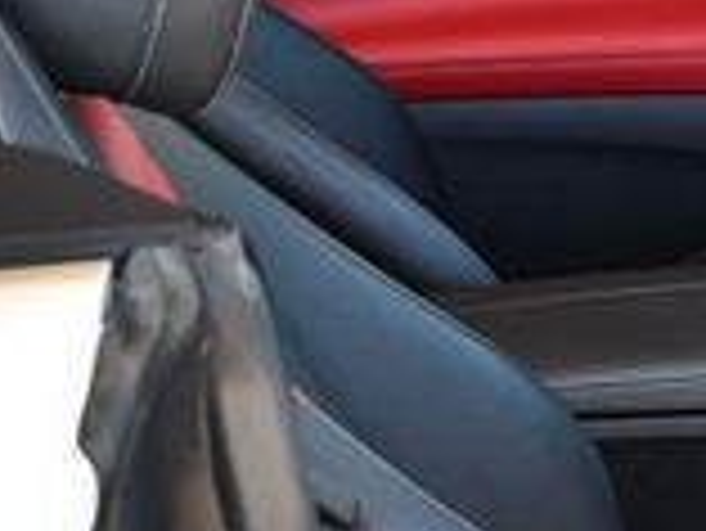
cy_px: 526
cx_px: 1070
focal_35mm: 141
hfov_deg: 13.2
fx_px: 2878
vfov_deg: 10.4
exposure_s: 1/250
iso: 400
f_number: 3.5
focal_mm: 18
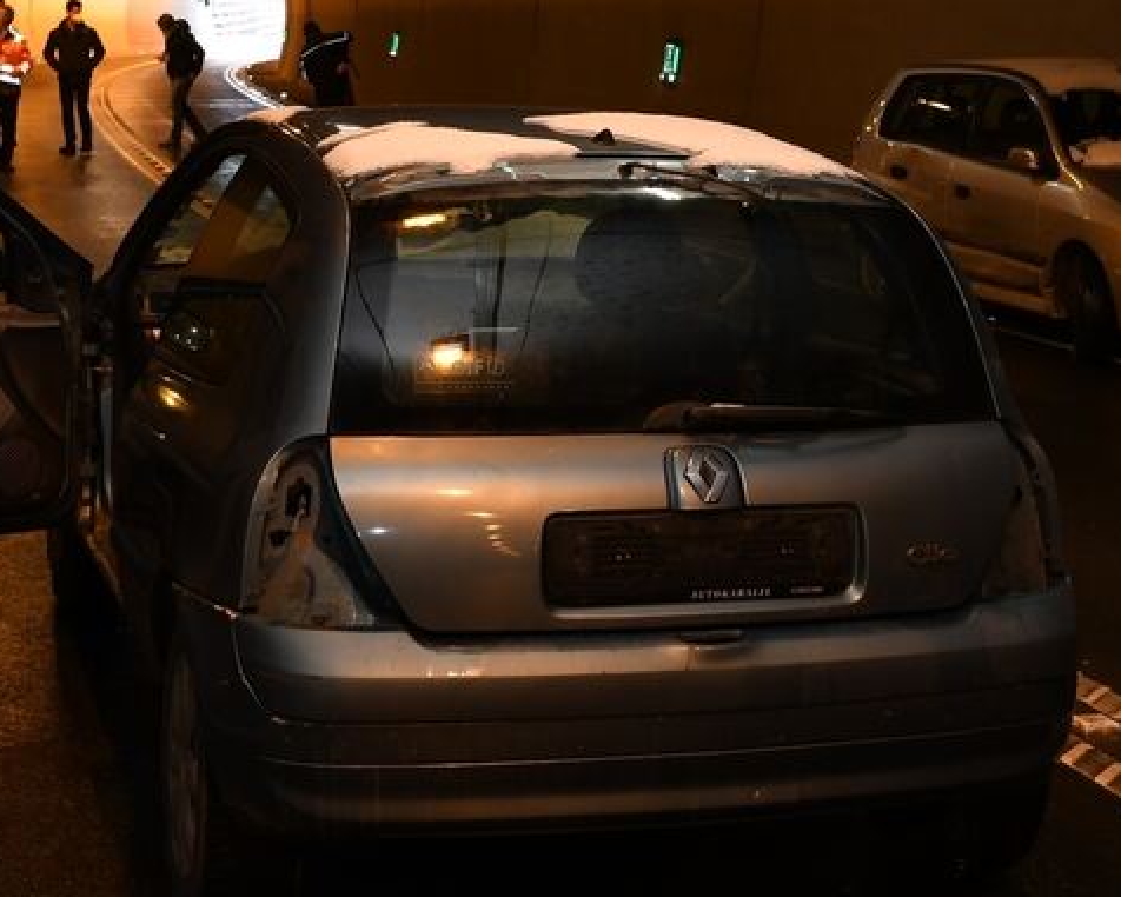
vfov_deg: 21.4
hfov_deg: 26.8
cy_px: 219
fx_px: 2356
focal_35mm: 71
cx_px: 568
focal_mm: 20
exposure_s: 1/60
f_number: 4
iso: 400
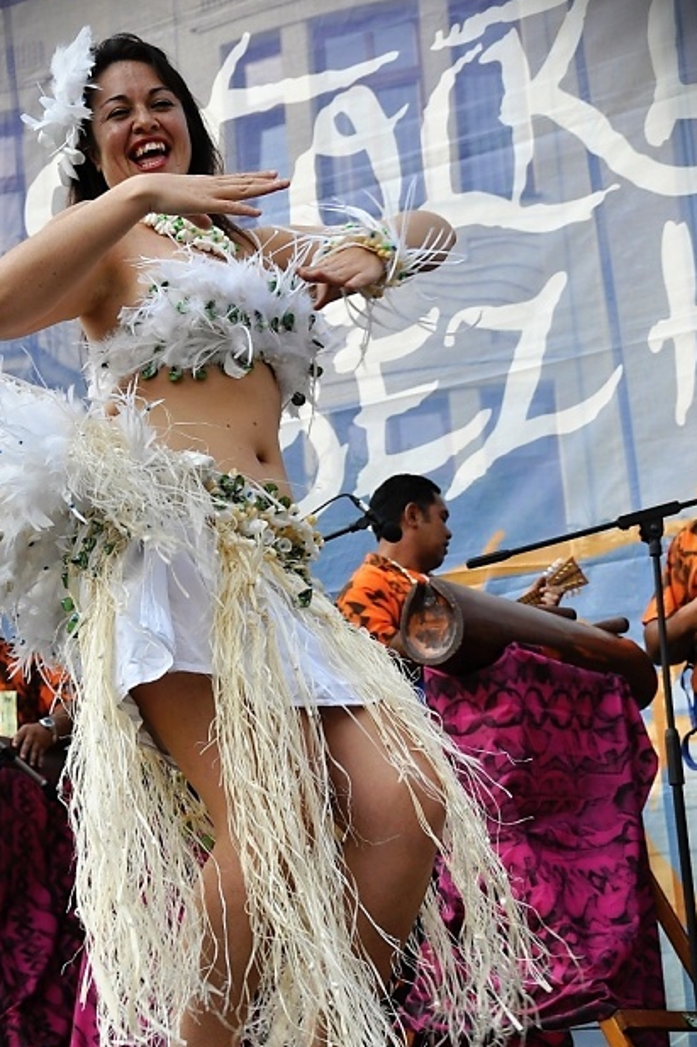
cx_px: 302
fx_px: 1627
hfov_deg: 24.2
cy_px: 592
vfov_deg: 35.6
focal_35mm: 56
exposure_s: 1/250
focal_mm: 32
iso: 200
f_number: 5.6
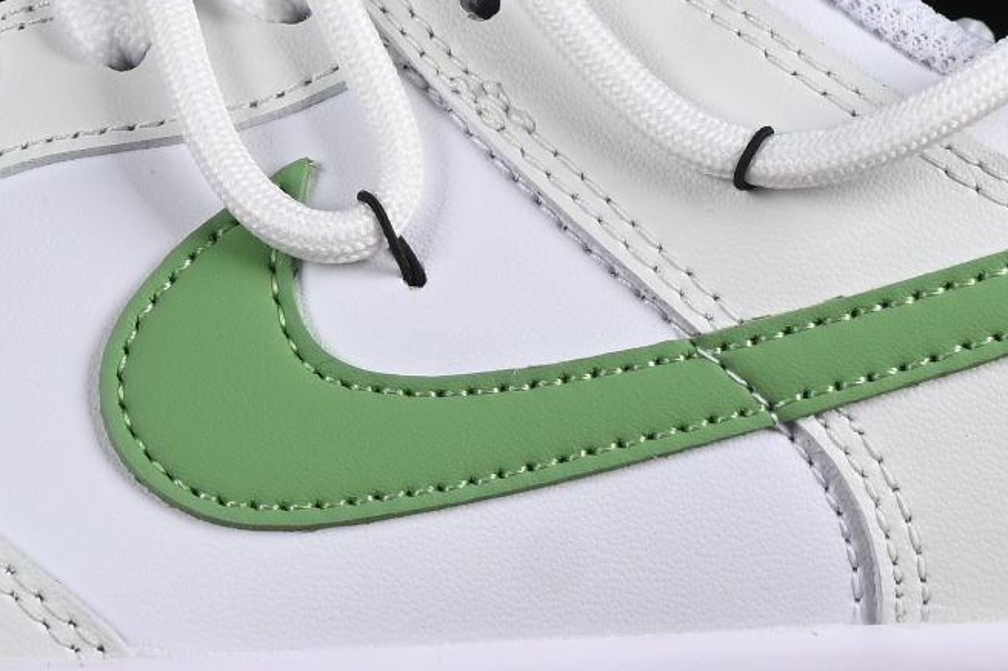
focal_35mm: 319
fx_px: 8927
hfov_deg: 6.5
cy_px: 58
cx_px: 249
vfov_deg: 4.3
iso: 160
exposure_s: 1/80
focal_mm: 50
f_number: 8
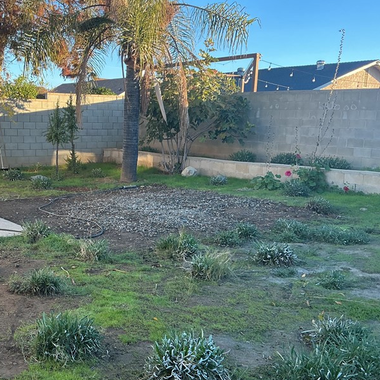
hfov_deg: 37.4
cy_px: 234
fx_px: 546
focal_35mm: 44
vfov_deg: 38.1
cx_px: 95
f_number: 1.8
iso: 32
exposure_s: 1/165
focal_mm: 3
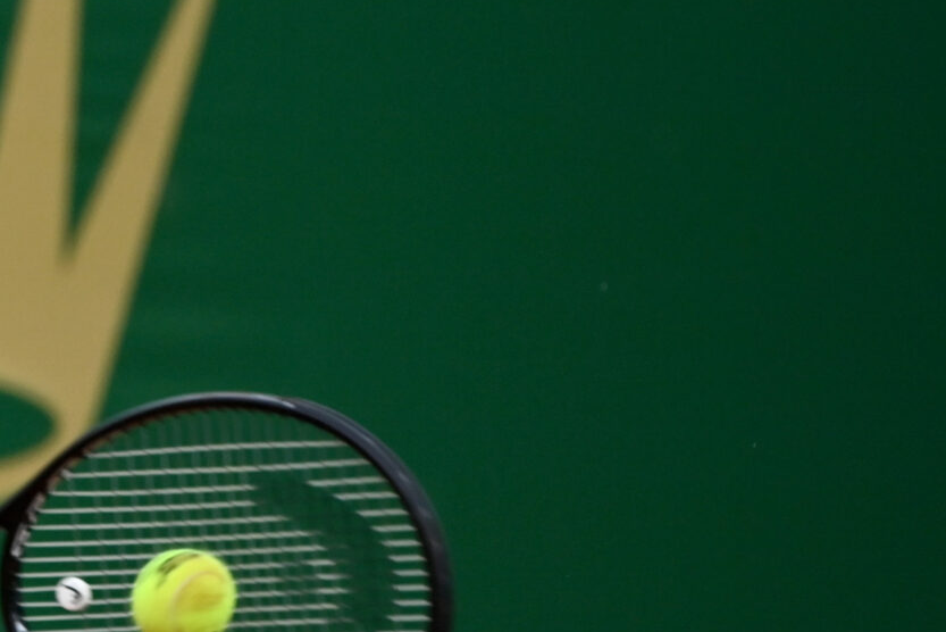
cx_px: -363
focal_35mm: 1229
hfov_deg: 1.7
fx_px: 32305
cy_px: 372
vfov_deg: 1.1
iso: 1000
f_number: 4
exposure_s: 1/2000
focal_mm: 400
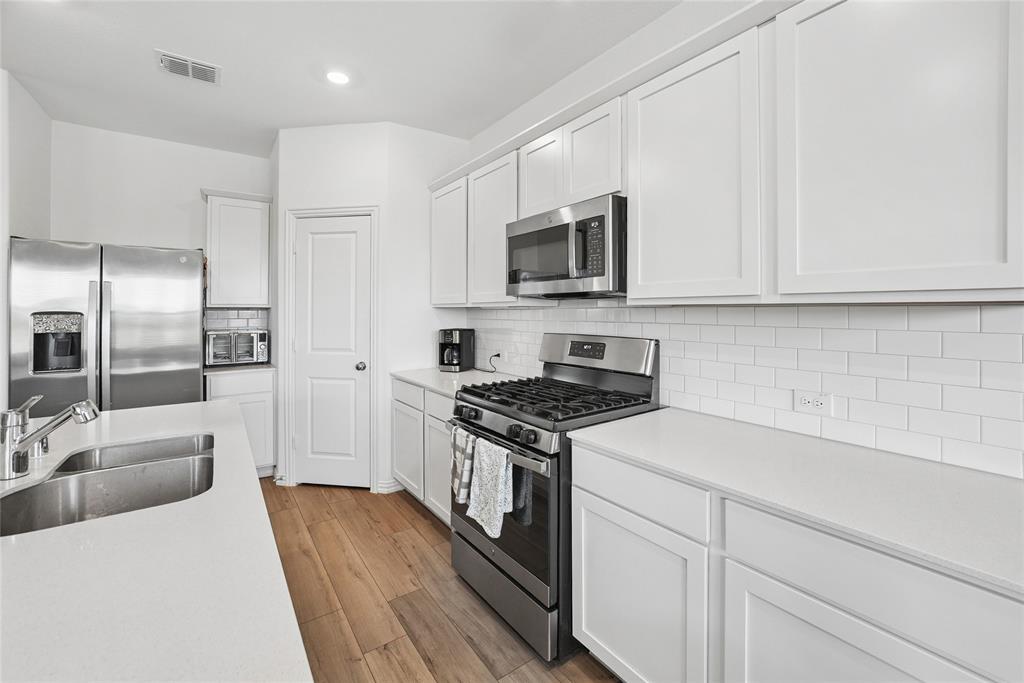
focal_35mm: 15
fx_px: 427
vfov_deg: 77.3
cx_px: 512
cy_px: 342
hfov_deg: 100.4
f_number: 5
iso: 640
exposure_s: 1/25
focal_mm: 15
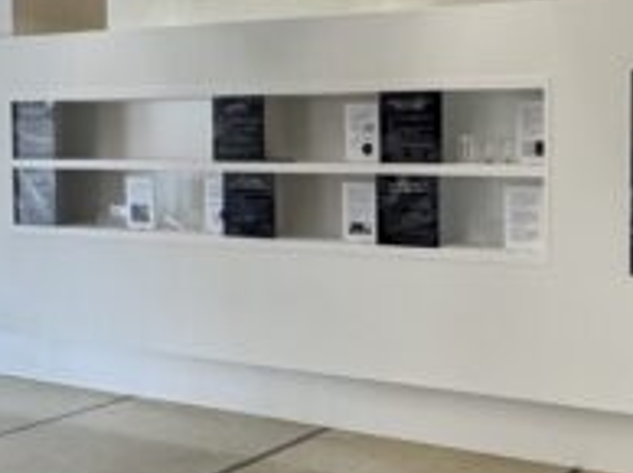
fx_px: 950
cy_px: 202
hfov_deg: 35.3
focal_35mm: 52
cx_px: 532
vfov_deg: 27.9
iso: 160
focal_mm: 2.22
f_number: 2.2
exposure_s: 1/120
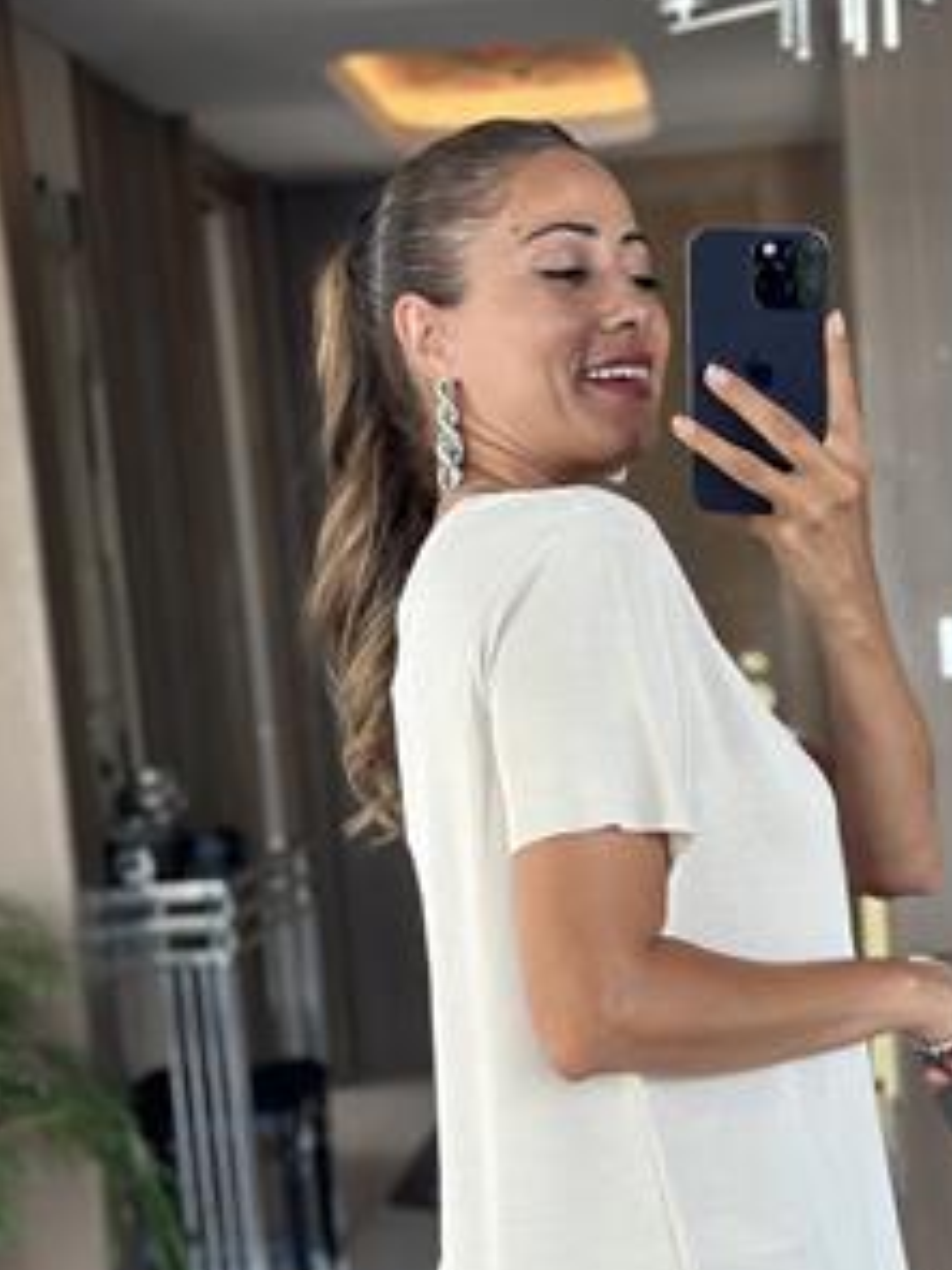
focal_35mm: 82
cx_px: 660
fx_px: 3007
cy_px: 983
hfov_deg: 17.9
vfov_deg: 23.5
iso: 100
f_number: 1.78
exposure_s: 1/75
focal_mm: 6.86
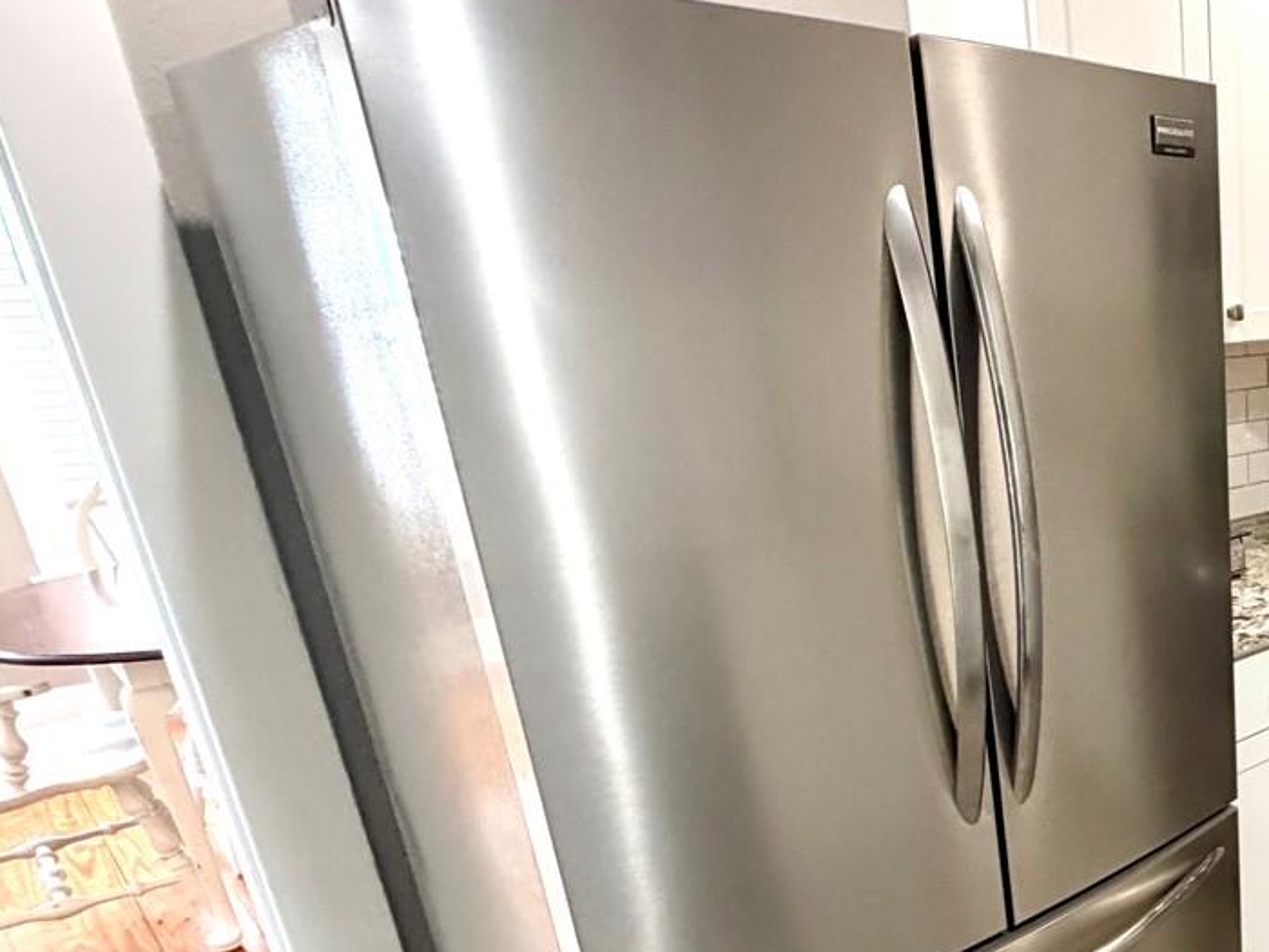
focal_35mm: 32
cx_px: 1387
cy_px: 656
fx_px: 1173
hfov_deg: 44.0
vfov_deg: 43.4
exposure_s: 1/60
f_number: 2.2
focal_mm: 2.22
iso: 320
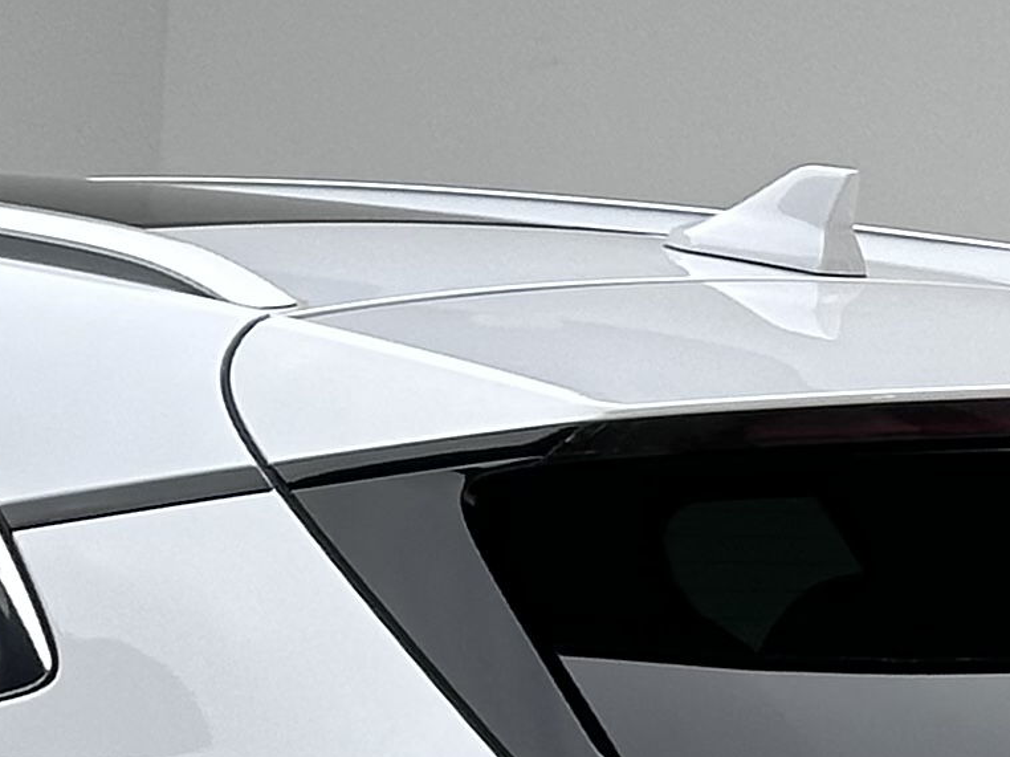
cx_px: -211
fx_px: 7409
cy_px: 1399
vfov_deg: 5.7
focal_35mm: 254
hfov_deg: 7.7
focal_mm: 6.86
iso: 50
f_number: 1.78
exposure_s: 1/168
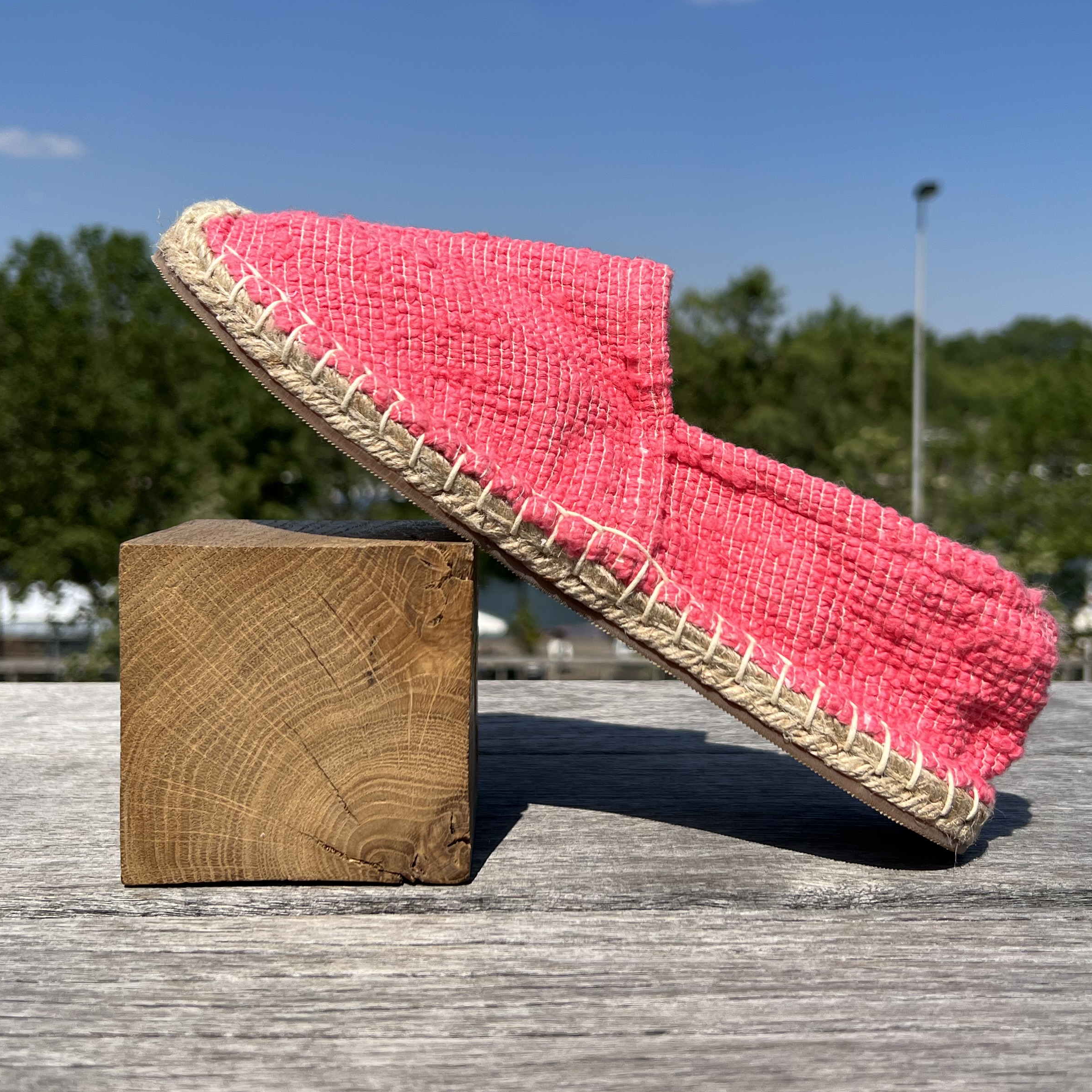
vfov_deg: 42.6
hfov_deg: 42.8
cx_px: 586
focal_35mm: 39
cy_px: 440
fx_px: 1392
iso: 50
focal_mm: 5.7
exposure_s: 1/6579
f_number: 1.5
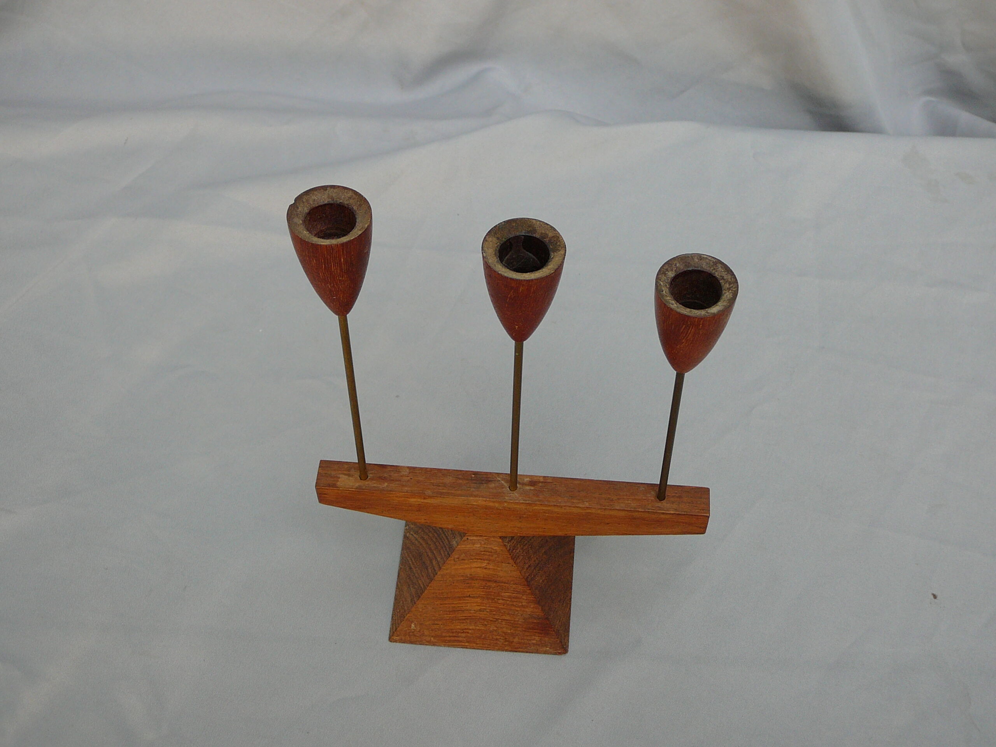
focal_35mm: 43
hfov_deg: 43.9
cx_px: 498
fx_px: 1237
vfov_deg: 33.6
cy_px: 374
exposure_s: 1/50
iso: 80
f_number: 3.2
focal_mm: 6.4
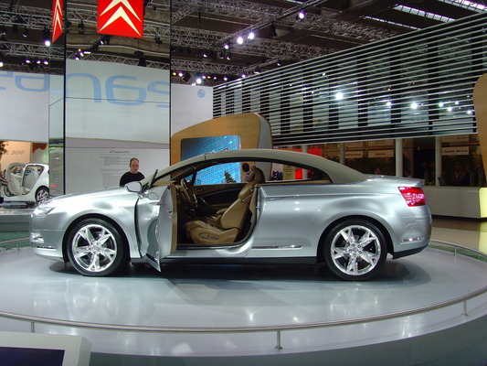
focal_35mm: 39
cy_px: 183
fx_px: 549
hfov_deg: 47.9
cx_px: 244
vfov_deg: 36.8
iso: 80
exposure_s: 1/90
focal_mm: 6.6
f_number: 3.5
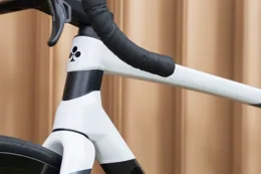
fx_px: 1427
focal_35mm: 197
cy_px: 162
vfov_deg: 6.9
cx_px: 128
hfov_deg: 10.4
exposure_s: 1/640
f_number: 3.2
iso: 2000
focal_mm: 64
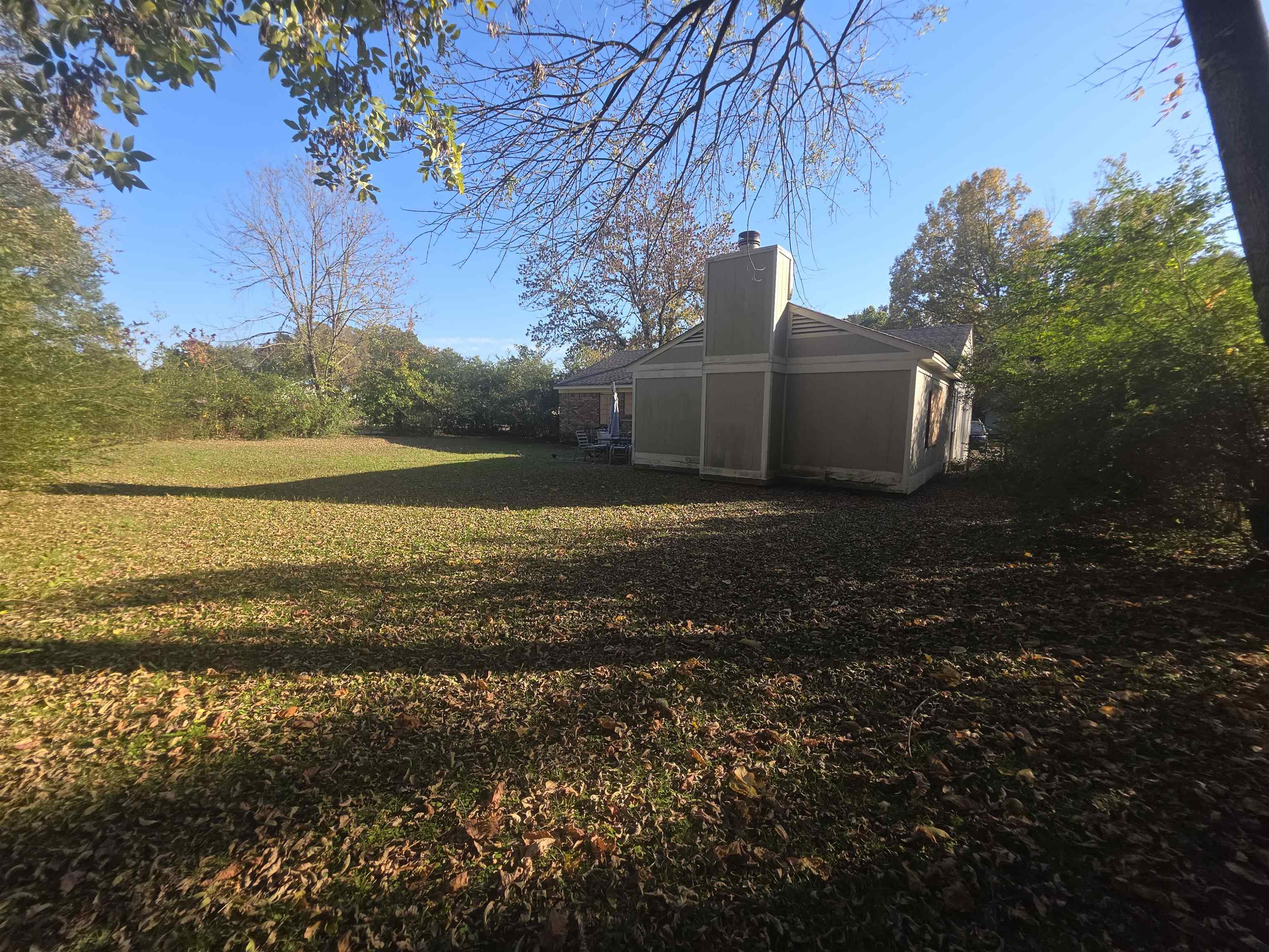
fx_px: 477
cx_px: 634
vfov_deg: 89.9
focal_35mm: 13
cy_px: 476
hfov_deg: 106.2
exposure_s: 1/401
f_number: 1.9
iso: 20
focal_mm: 2.2
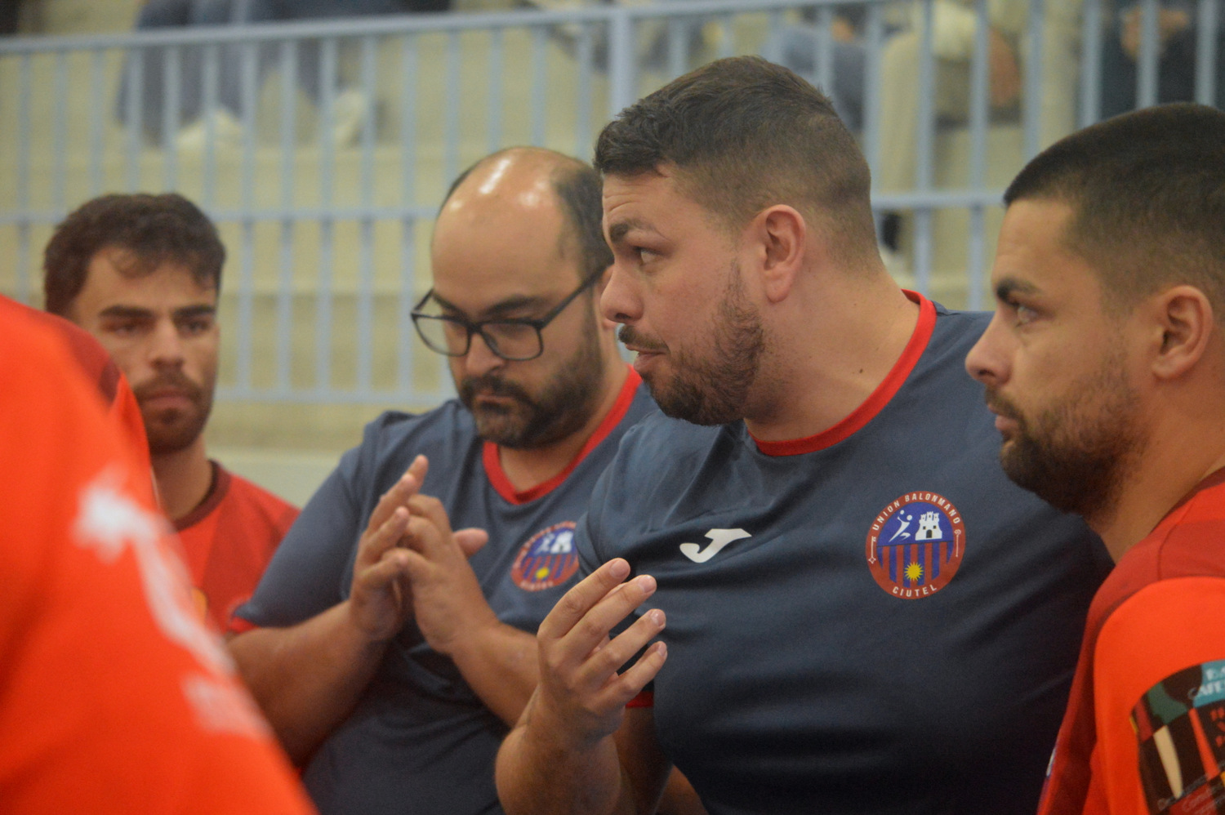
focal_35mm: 117
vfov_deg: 11.7
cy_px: 408
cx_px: 612
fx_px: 3978
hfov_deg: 17.5
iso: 3200
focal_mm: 78
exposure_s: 1/160
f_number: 4.5
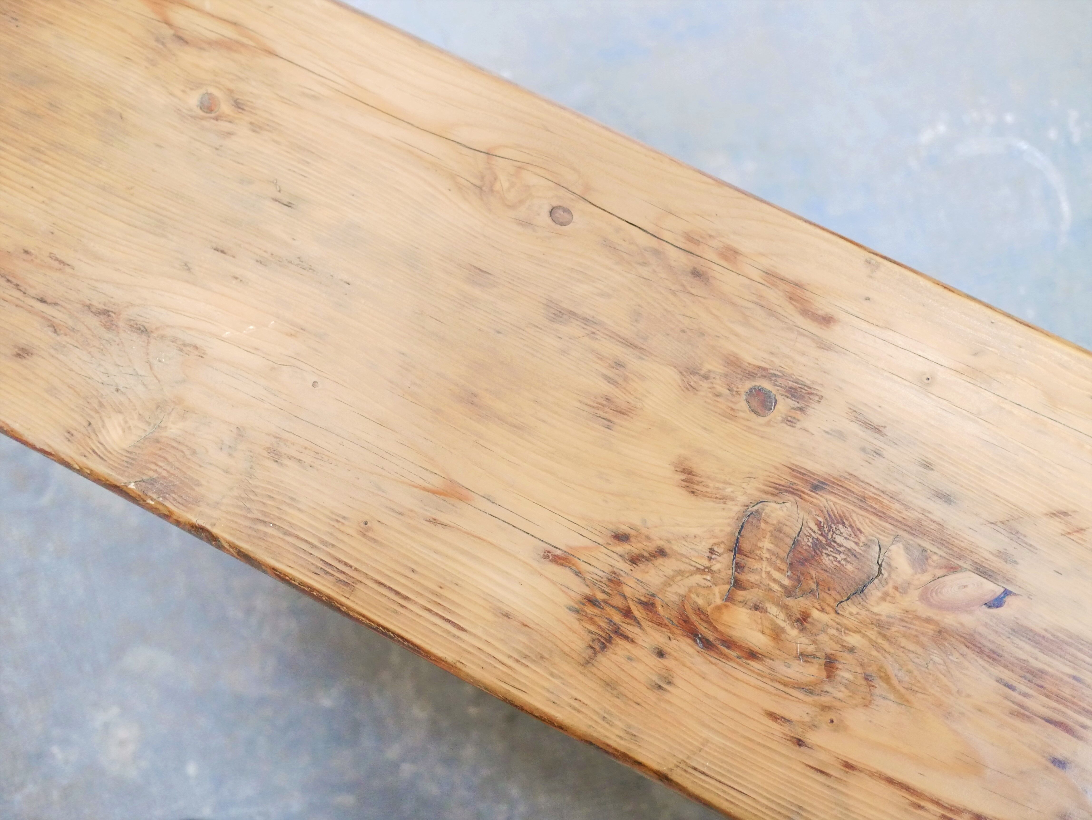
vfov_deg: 36.0
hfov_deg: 46.8
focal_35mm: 40
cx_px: 546
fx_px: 1262
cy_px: 410
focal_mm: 20
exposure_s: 1/25
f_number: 1.7
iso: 3200
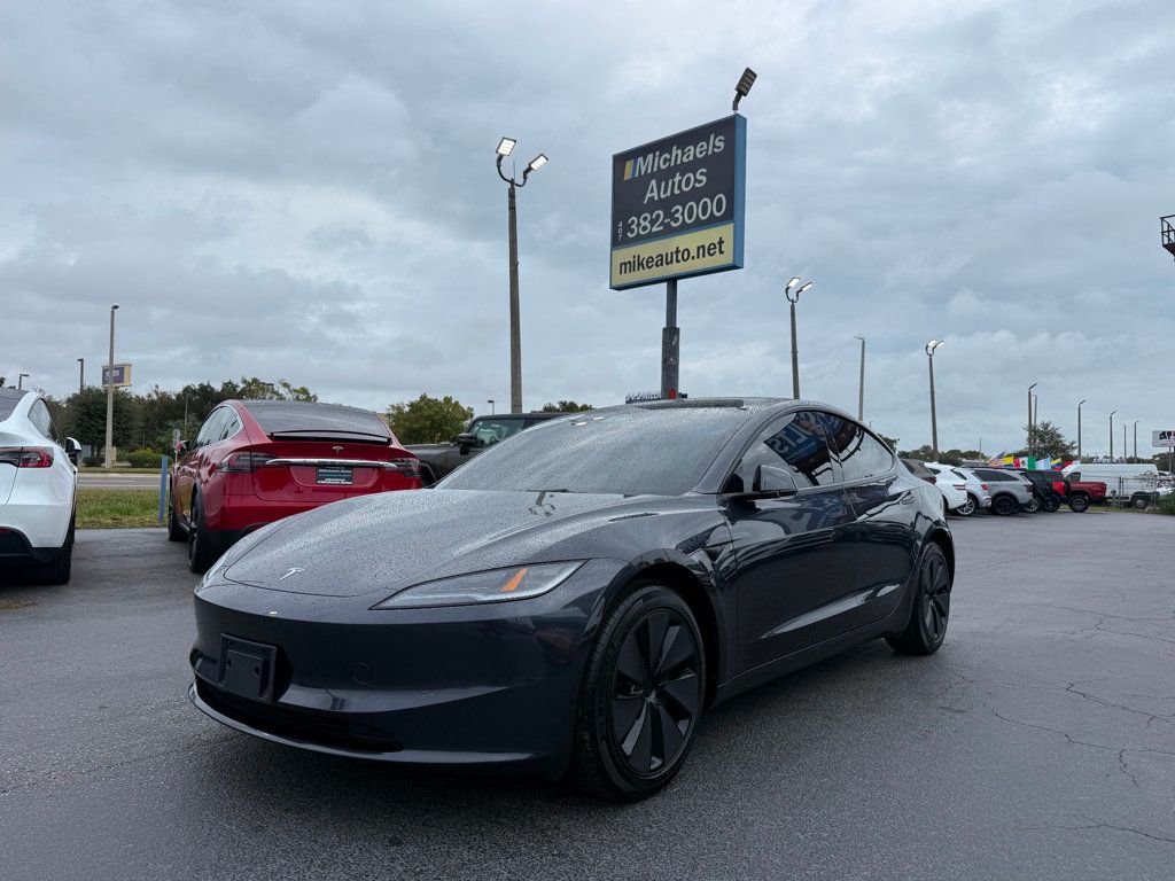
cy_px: 440
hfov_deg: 71.6
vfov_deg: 56.8
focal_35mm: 24
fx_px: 815
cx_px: 588
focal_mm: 6.76
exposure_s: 1/2169
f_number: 1.78
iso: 80
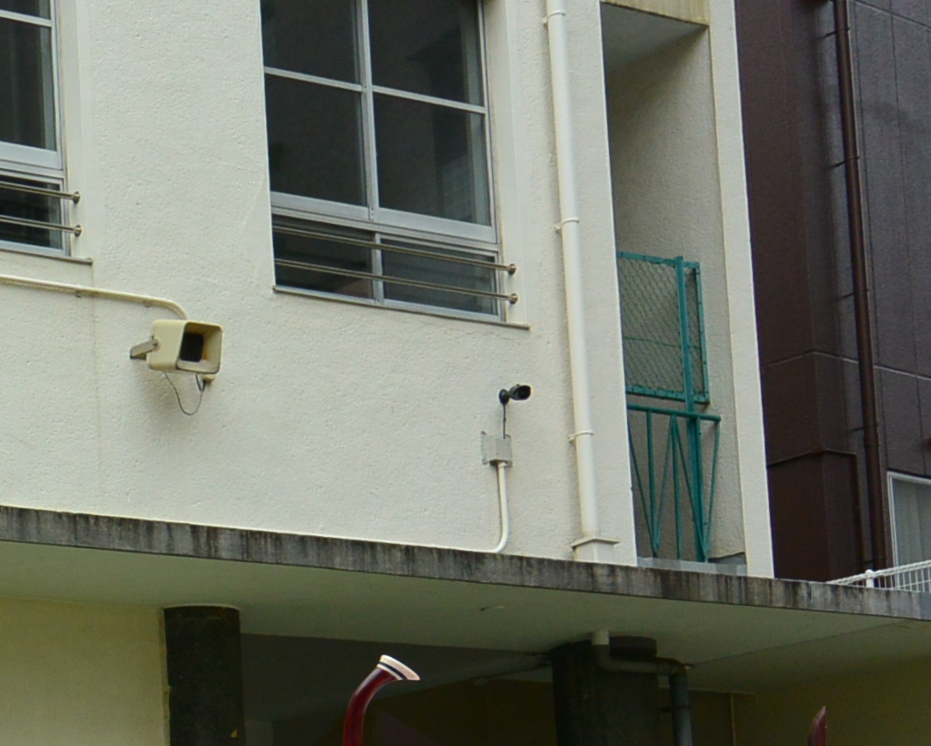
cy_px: 880
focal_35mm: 83
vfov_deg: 17.7
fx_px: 2288
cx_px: -418
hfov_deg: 20.2
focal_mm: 11
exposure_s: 1/250
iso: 160
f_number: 4
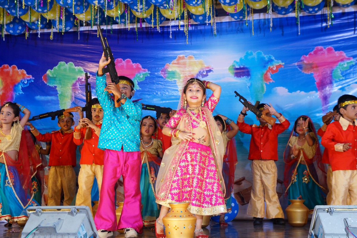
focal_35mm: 60
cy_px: 119
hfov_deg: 33.4
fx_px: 595
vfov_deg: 22.6
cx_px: 178
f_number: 5.6
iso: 400
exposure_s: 1/125
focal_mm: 40
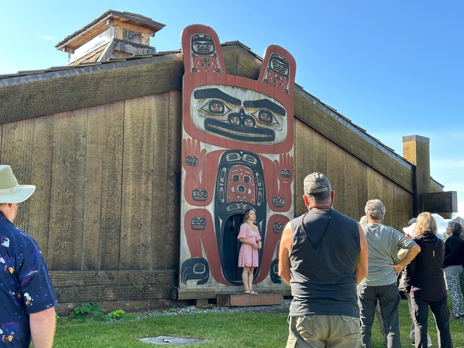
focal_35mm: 48
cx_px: 232
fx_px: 643
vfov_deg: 30.3
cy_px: 174
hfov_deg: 39.7
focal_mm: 6.86
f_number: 1.78
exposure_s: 1/430
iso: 64
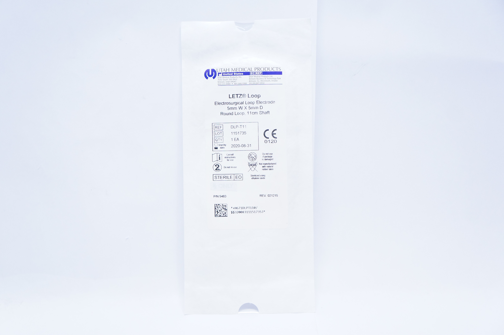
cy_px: 168
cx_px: 252
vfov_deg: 34.1
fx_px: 545
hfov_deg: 49.6
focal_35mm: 39
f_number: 4.5
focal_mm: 26
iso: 1600
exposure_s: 1/160
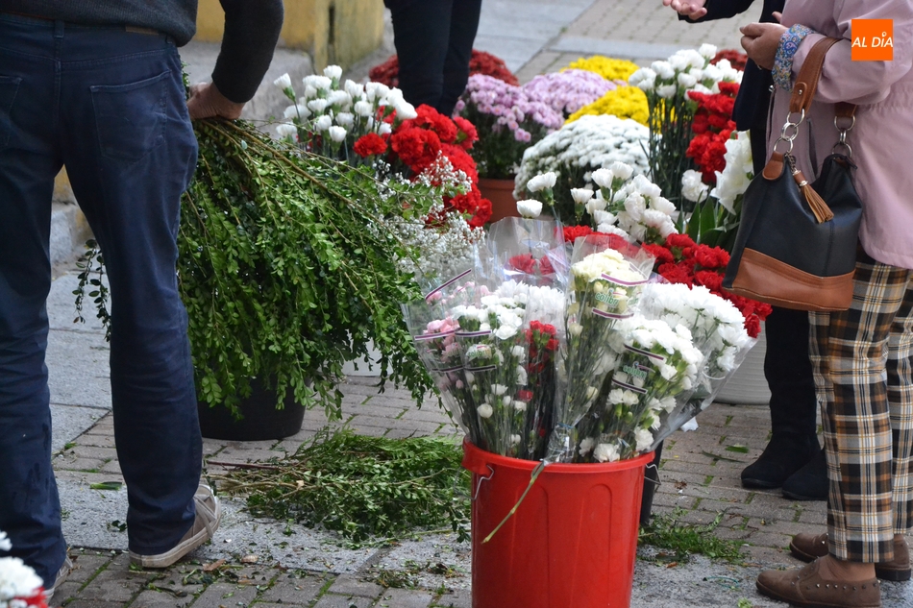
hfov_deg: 14.9
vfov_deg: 9.9
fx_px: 3499
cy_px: 304
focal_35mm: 138
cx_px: 456
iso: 3200
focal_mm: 92
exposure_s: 1/800
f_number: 7.1
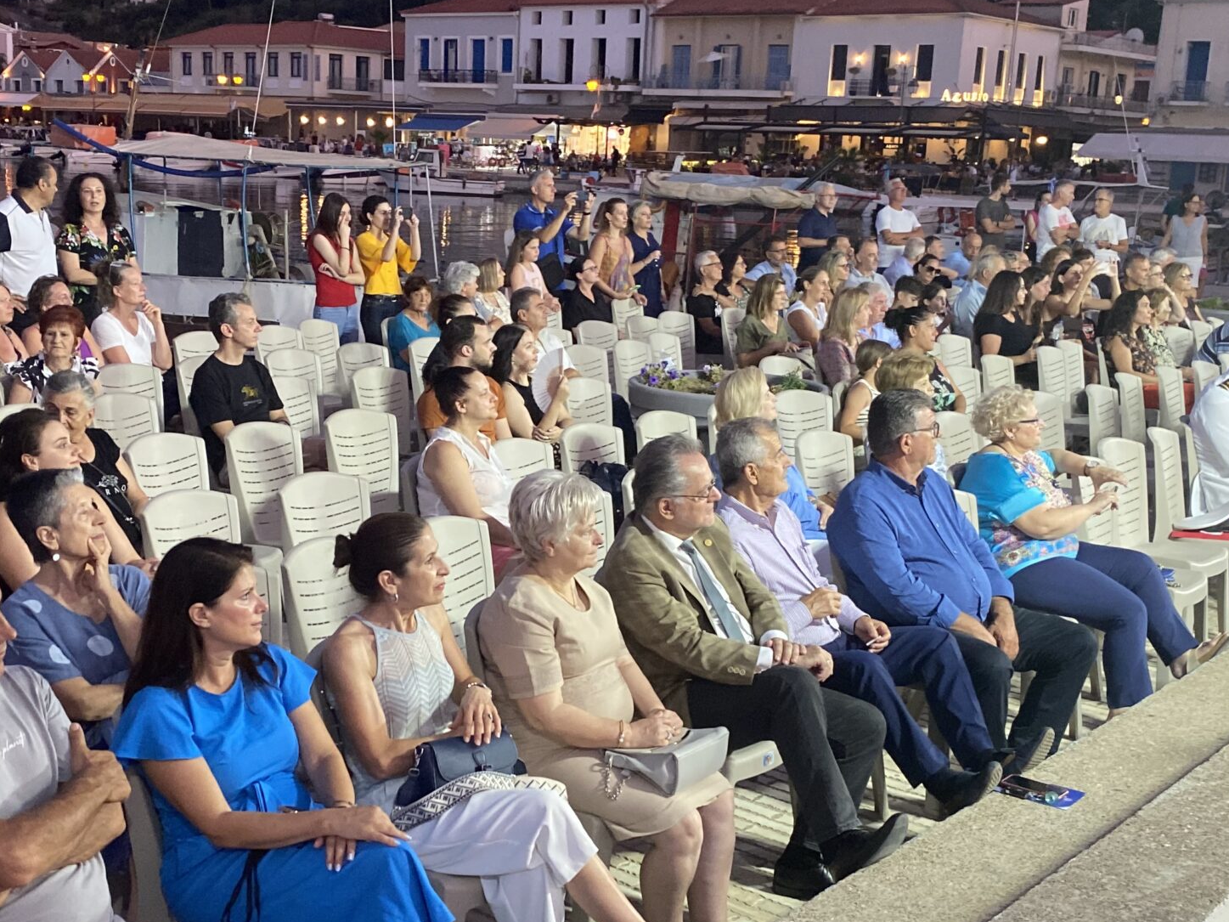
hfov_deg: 41.2
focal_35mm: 46
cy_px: 526
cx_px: 556
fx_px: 1633
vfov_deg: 31.5
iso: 250
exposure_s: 1/50
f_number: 1.8
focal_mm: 4.25
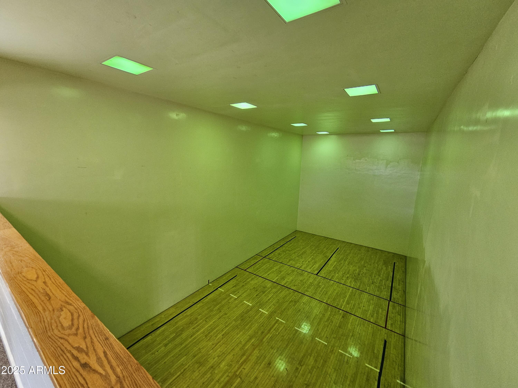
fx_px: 195
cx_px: 259
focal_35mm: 13
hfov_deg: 106.2
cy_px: 194
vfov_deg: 89.9
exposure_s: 1/60
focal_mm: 2.2
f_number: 2.2
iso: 320
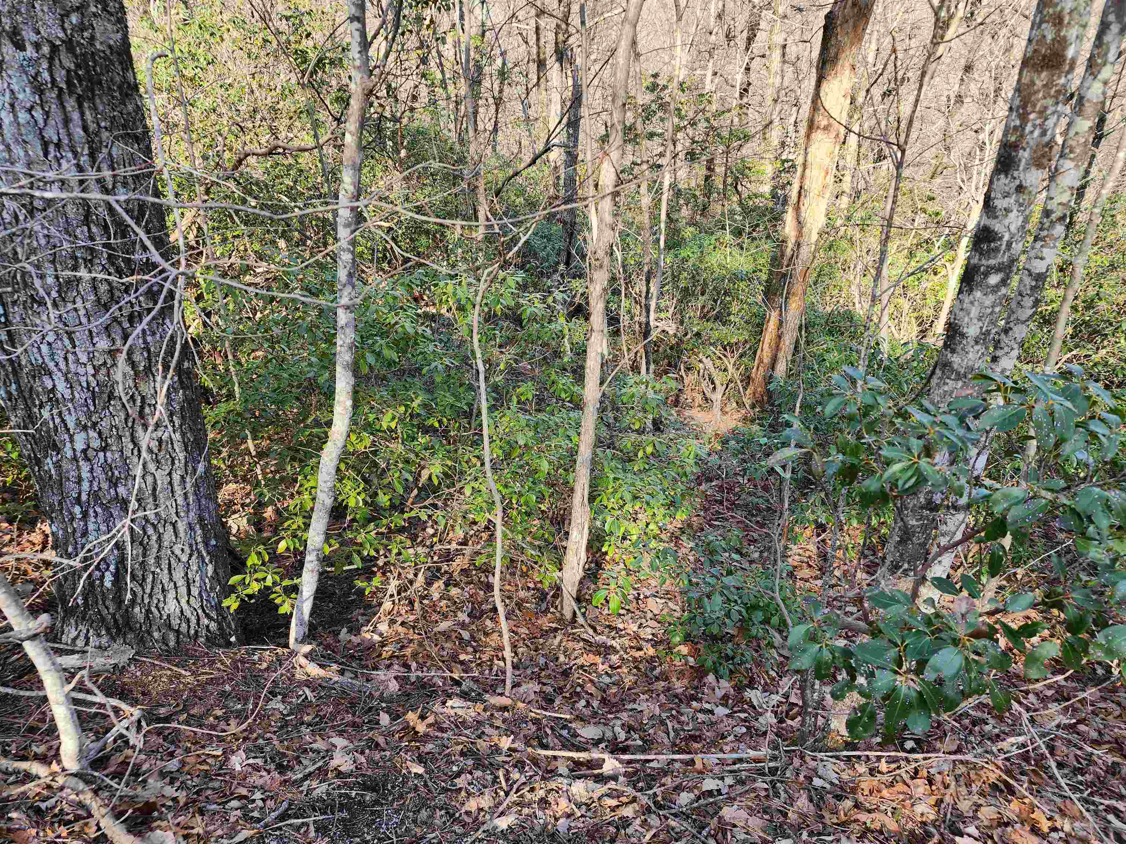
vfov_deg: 58.9
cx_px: 563
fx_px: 748
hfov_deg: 73.9
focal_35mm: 23
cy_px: 422
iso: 20
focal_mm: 6.4
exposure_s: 1/180
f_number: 1.8
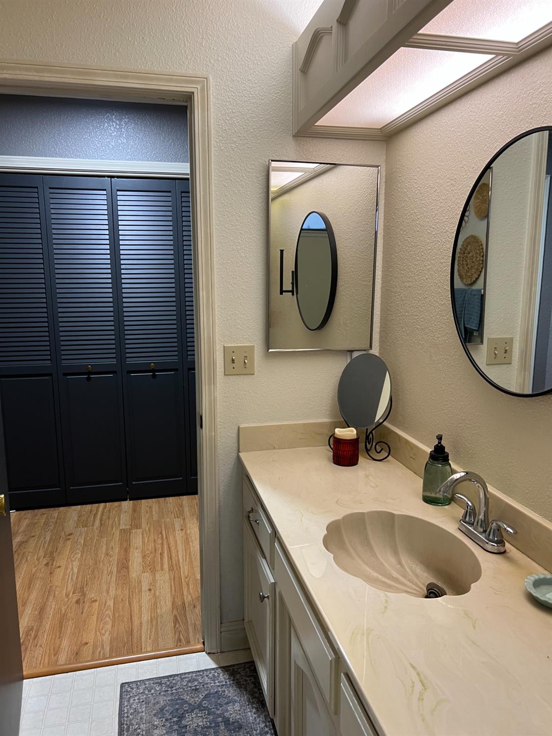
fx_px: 553
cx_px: 276
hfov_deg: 53.1
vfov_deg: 67.3
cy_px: 368
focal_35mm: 26
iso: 100
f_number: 1.5
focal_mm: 5.7
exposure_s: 1/60
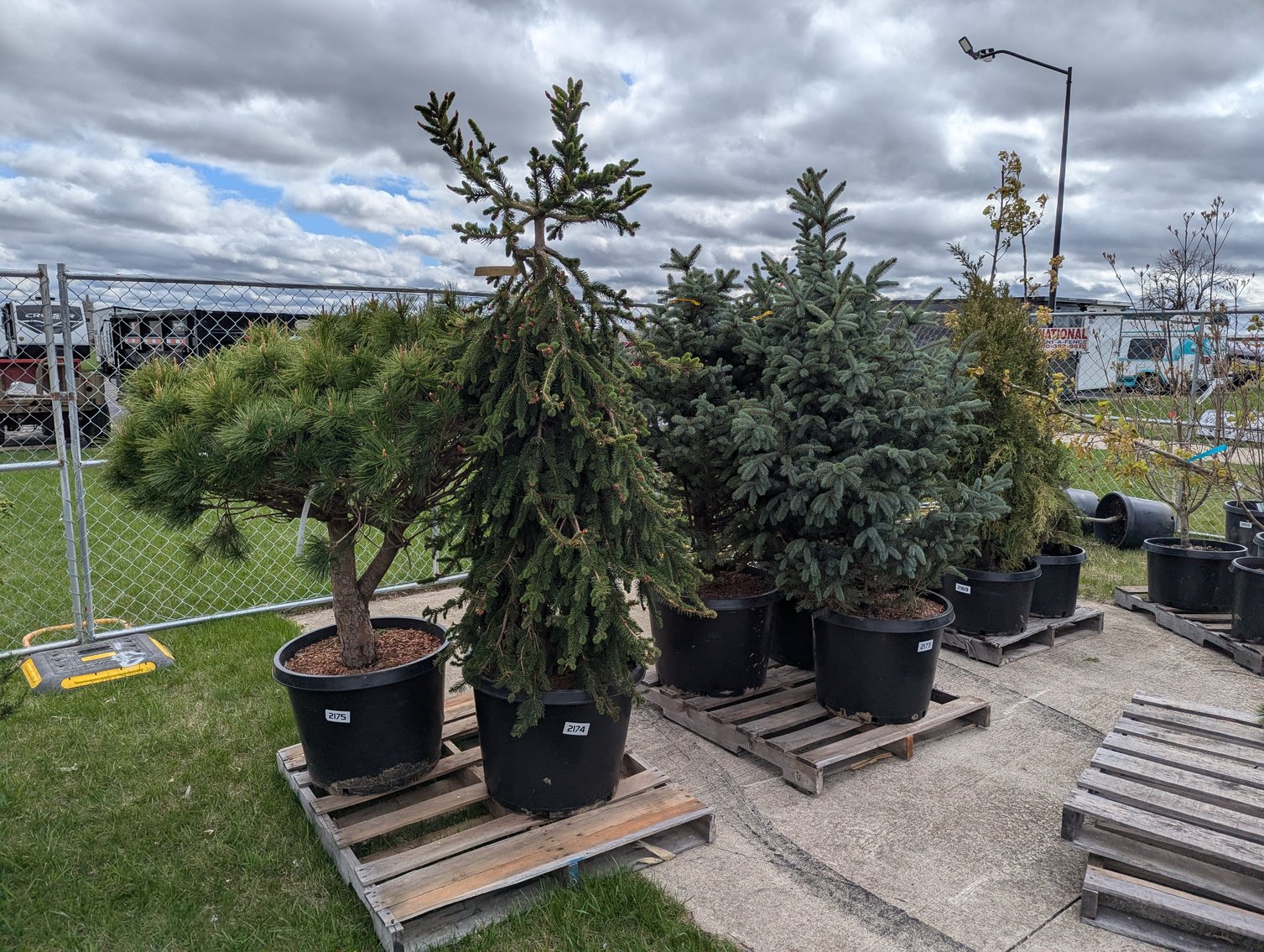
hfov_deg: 71.5
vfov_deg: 56.9
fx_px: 878
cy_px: 476
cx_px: 632
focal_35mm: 24
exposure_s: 1/3236
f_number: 1.85
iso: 46
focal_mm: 6.81
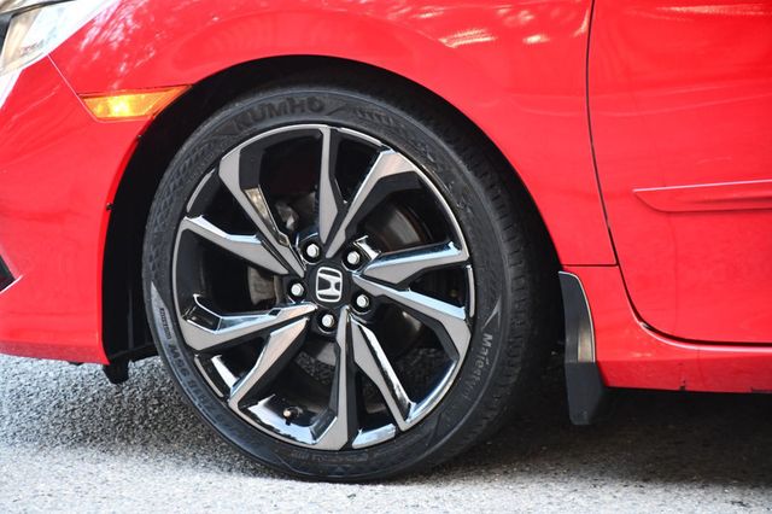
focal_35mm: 195
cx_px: 386
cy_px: 257
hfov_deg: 10.6
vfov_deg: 7.0
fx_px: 4179
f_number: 4.8
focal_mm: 130
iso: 3200
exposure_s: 1/80
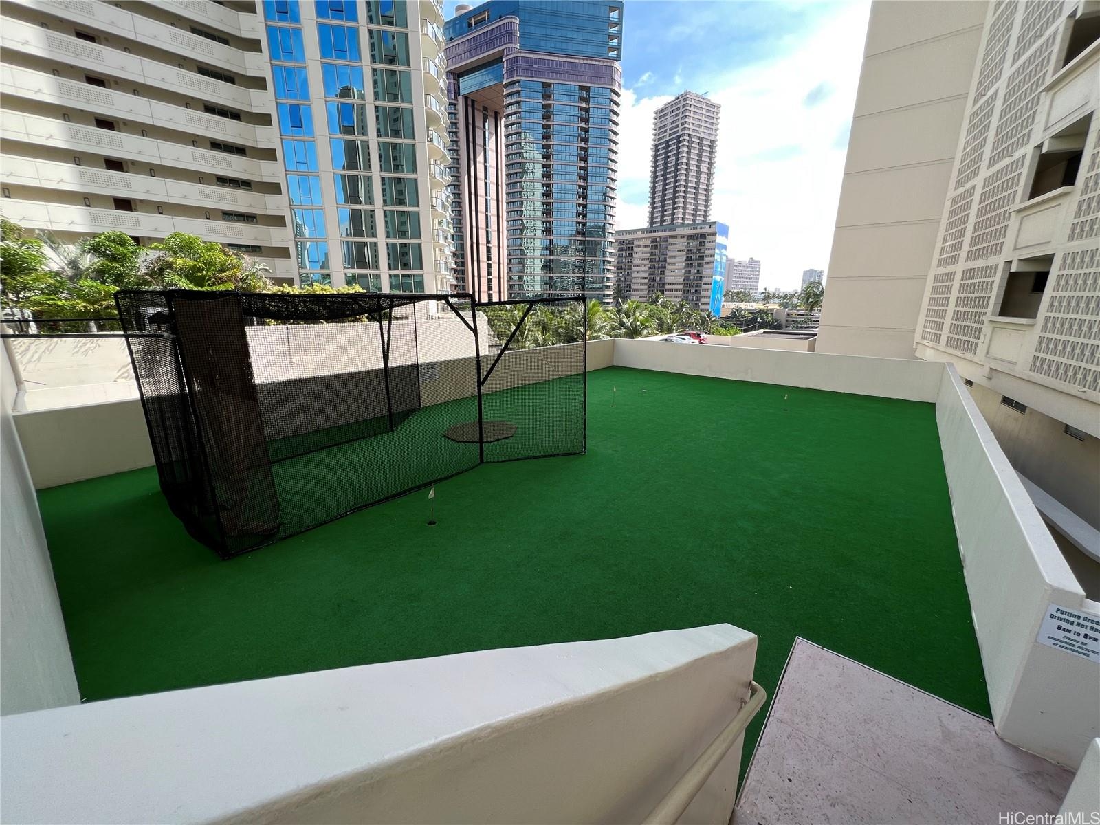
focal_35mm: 13
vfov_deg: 89.9
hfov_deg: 106.2
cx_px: 550
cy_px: 412
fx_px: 413
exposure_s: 1/301
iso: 32
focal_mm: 1.57
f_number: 1.8
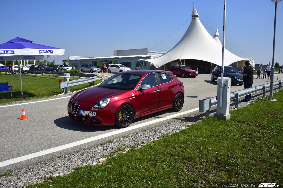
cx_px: 142
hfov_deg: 65.5
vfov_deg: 46.4
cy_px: 94
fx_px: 220
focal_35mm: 28
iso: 400
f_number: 11
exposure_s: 1/500
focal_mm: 28
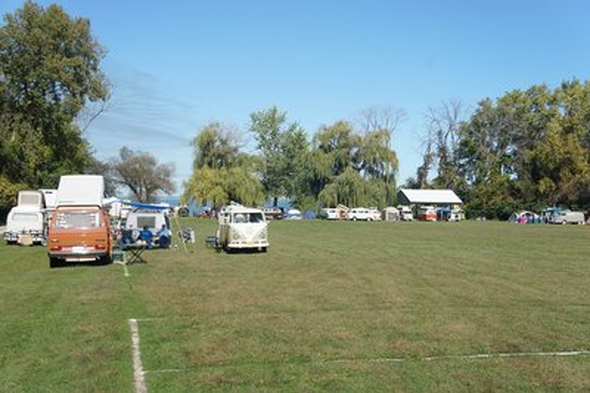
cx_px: 295
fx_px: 761
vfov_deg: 28.9
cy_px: 196
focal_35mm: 46
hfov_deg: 42.4
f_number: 8
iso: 200
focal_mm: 31
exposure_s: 1/500
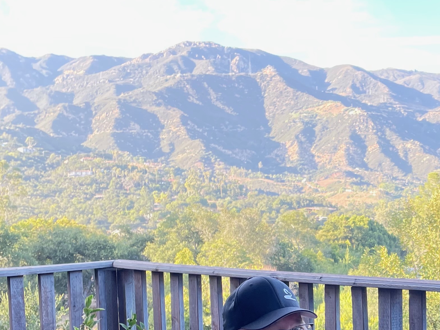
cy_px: 283
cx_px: 386
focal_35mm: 67
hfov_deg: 28.0
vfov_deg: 21.5
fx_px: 851
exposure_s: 1/159
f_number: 1.6
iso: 32
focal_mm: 4.2
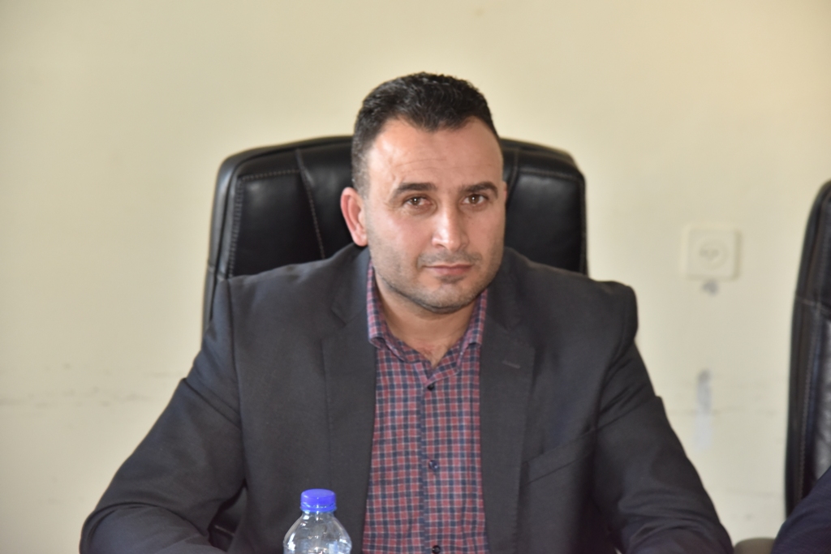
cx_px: 416
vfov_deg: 13.0
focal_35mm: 105
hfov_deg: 19.5
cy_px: 277
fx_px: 2424
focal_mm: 105
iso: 1600
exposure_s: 1/60
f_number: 5.6
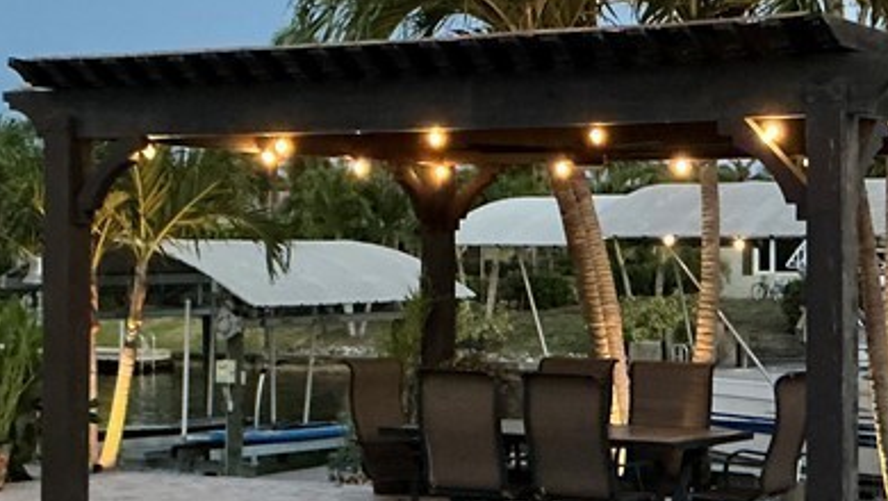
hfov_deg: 26.1
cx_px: 690
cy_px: 230
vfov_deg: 15.1
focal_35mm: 80
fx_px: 1885
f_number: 1.8
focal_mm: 3
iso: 250
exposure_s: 1/30
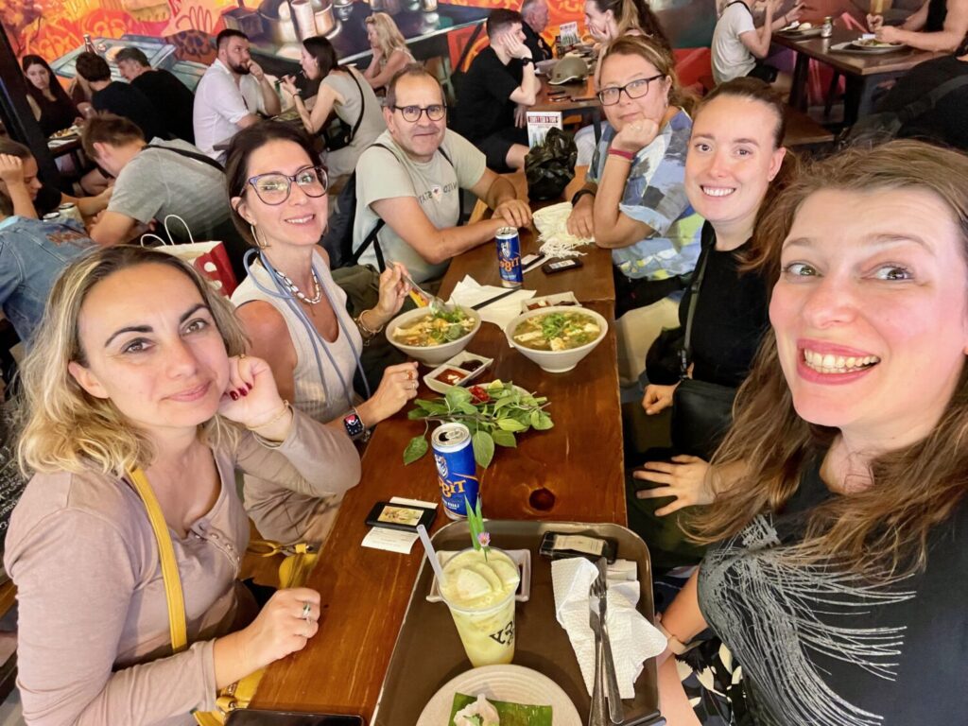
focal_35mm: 23
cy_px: 363
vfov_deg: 58.9
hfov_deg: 73.9
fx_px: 643
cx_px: 484
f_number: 2.2
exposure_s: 1/33
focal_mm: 2.71
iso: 250
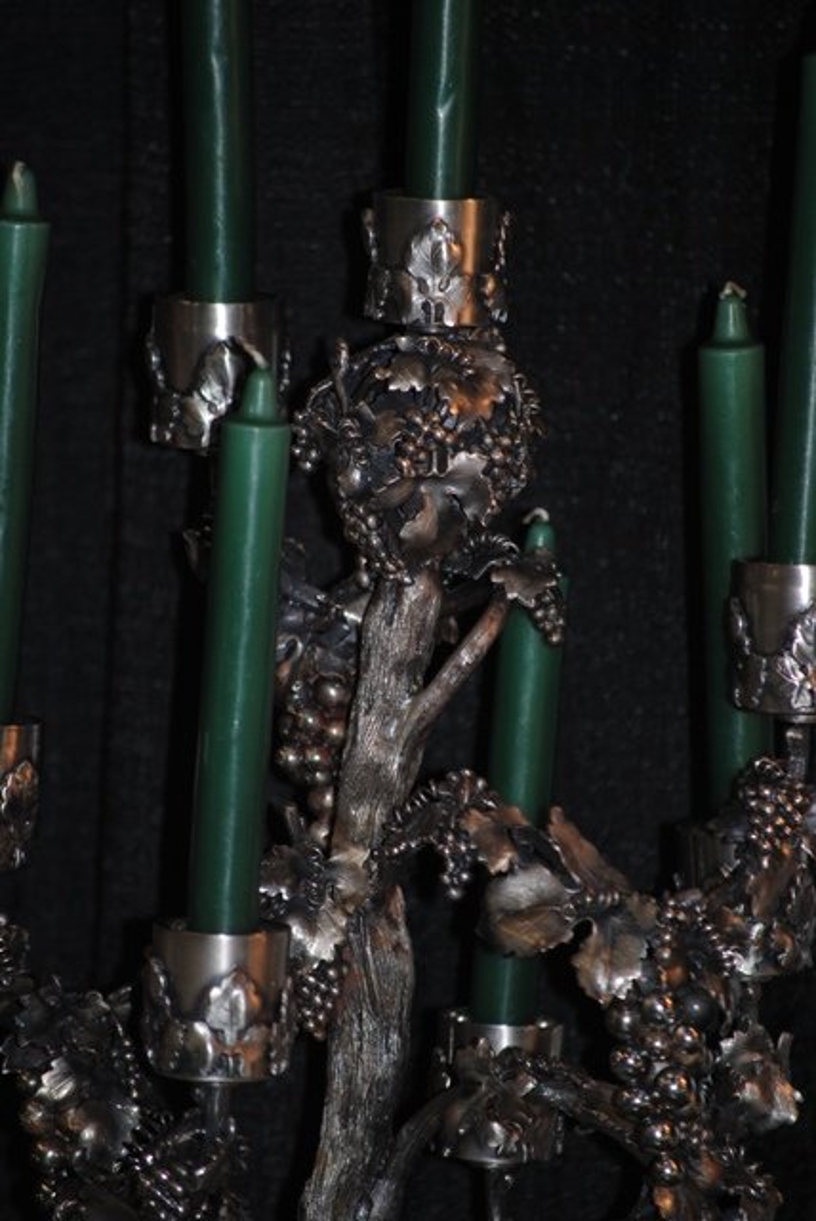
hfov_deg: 4.6
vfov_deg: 6.9
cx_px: 408
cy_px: 610
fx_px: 10177
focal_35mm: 300
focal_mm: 200
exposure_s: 1/60
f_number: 5.6
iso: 200
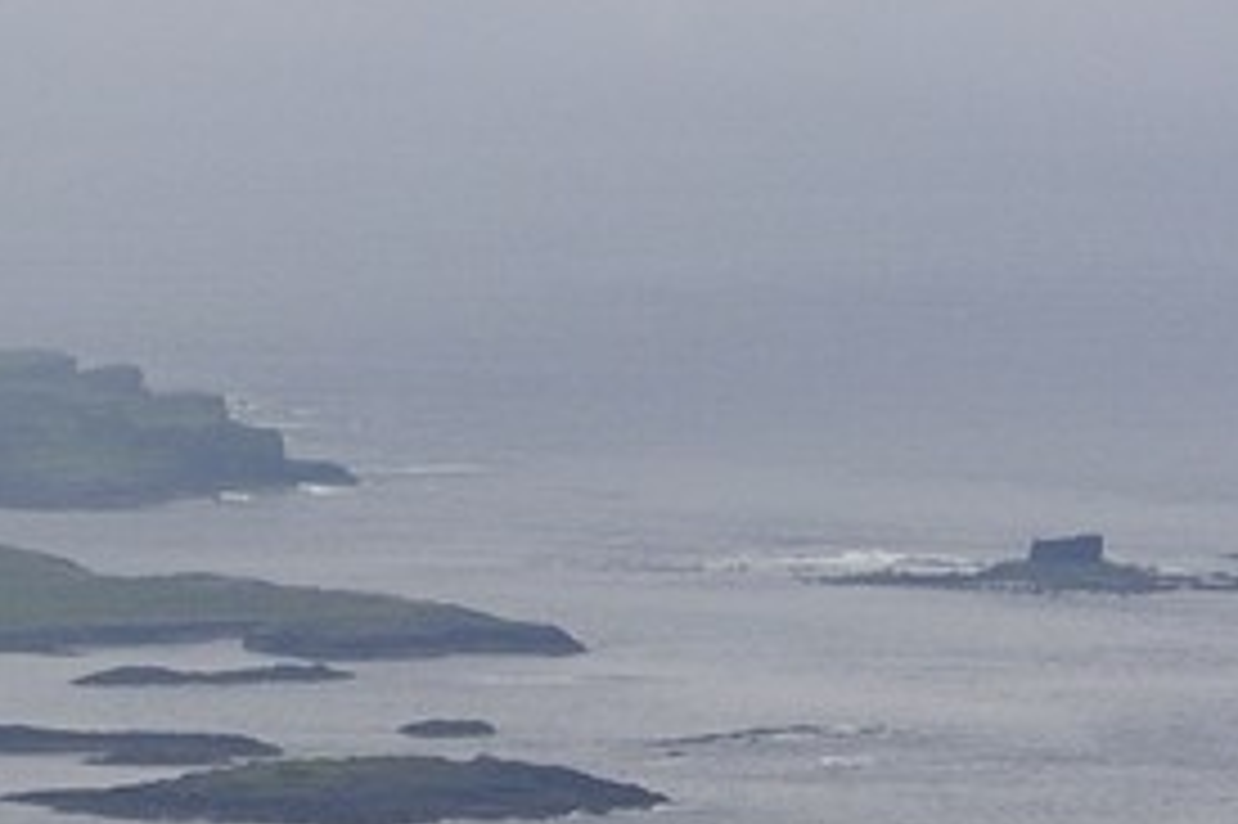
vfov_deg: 3.4
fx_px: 13987
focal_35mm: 407
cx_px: -2237
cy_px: 1544
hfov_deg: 4.9
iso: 400
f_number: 7.1
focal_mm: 70
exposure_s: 1/800
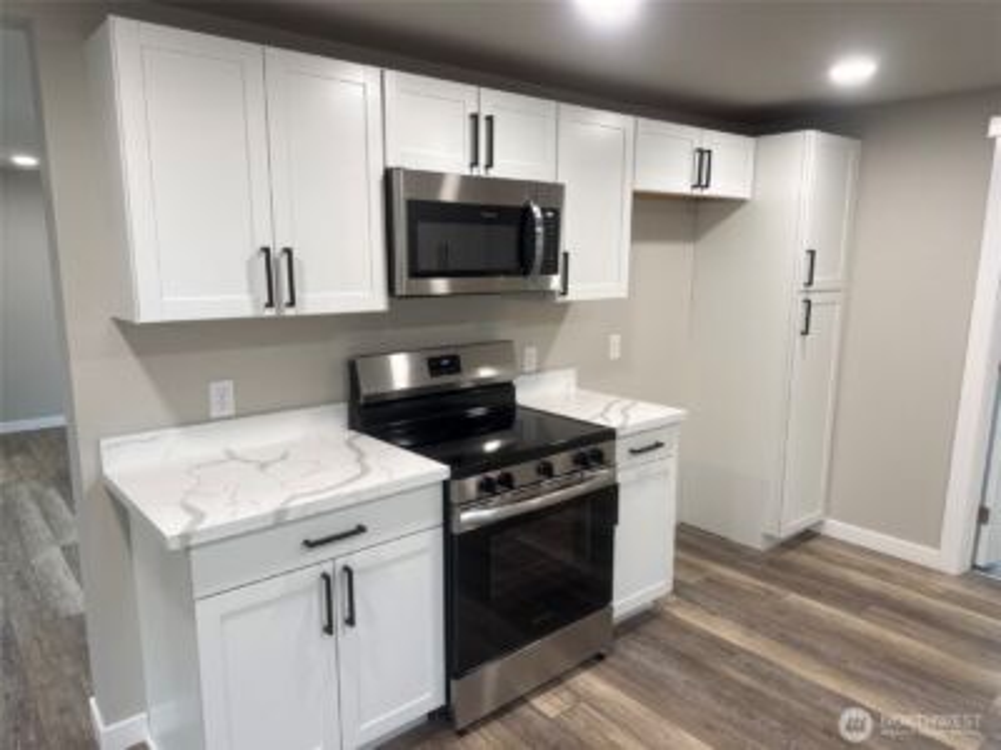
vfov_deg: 56.8
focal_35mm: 24
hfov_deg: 71.6
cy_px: 375
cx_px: 500
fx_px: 694
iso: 160
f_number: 1.78
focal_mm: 6.76
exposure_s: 1/120
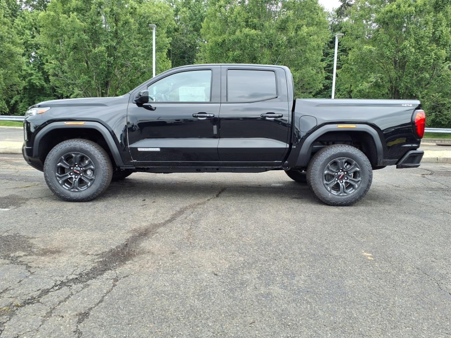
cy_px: 169
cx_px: 226
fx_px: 352
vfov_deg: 51.4
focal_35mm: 27
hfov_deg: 65.3
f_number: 1.9
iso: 40
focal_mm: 3.58
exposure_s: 1/196
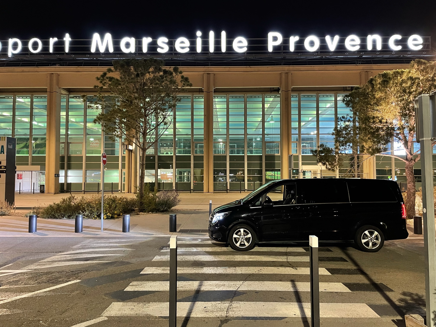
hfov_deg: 67.3
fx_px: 327
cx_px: 218
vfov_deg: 53.1
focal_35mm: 26
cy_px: 164
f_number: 1.6
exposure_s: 1/25
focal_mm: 4.2
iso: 500
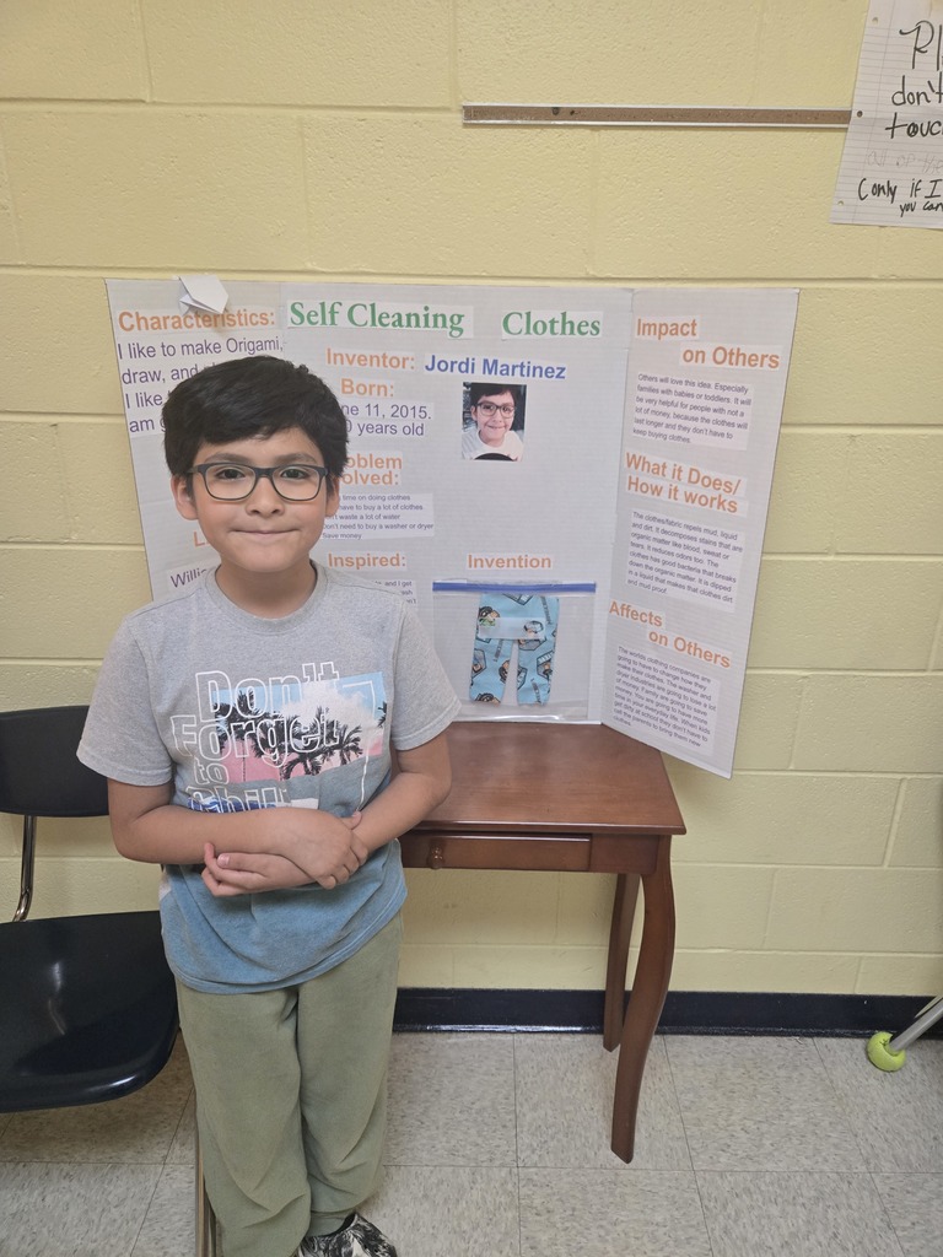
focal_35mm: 23
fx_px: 835
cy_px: 628
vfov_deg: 73.9
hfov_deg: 58.9
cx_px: 472
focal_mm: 5.4
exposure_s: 1/120
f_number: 1.8
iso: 500
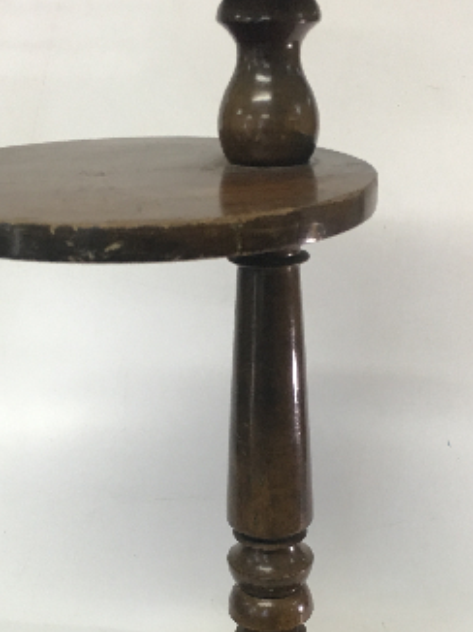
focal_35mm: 57
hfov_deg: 25.6
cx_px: 248
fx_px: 1040
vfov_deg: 33.5
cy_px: 417
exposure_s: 1/33
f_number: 2.2
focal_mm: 4.15
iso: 50
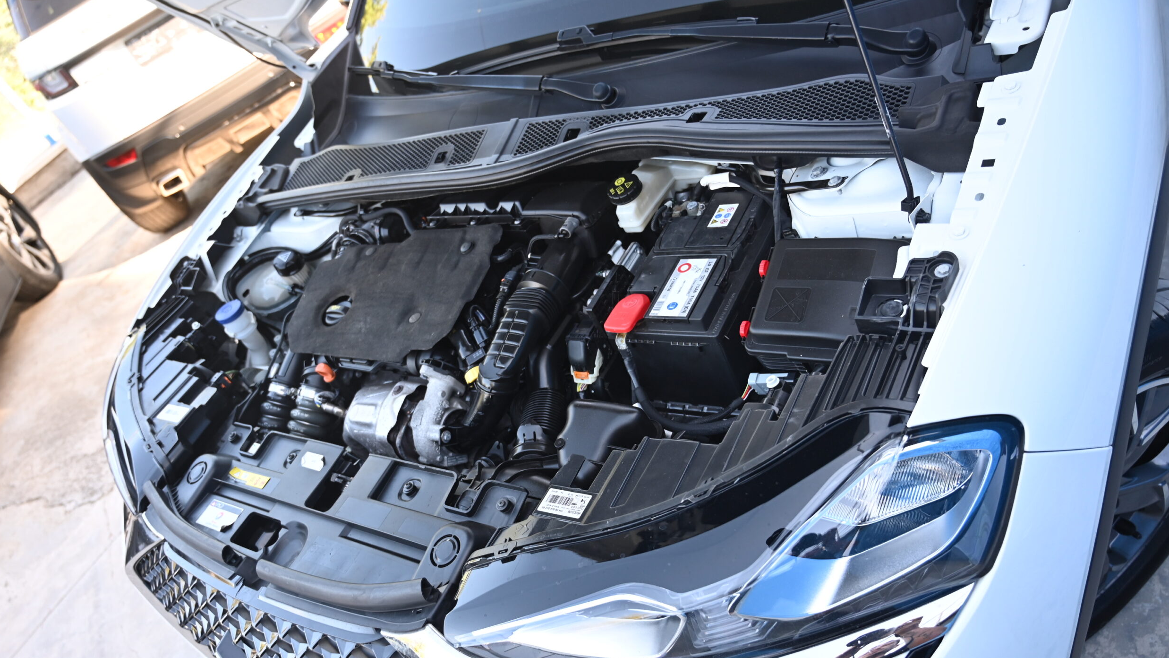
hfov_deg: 71.9
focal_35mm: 26
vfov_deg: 44.1
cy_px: 403
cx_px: 576
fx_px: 806
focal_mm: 24
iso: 400
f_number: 4
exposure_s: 1/160
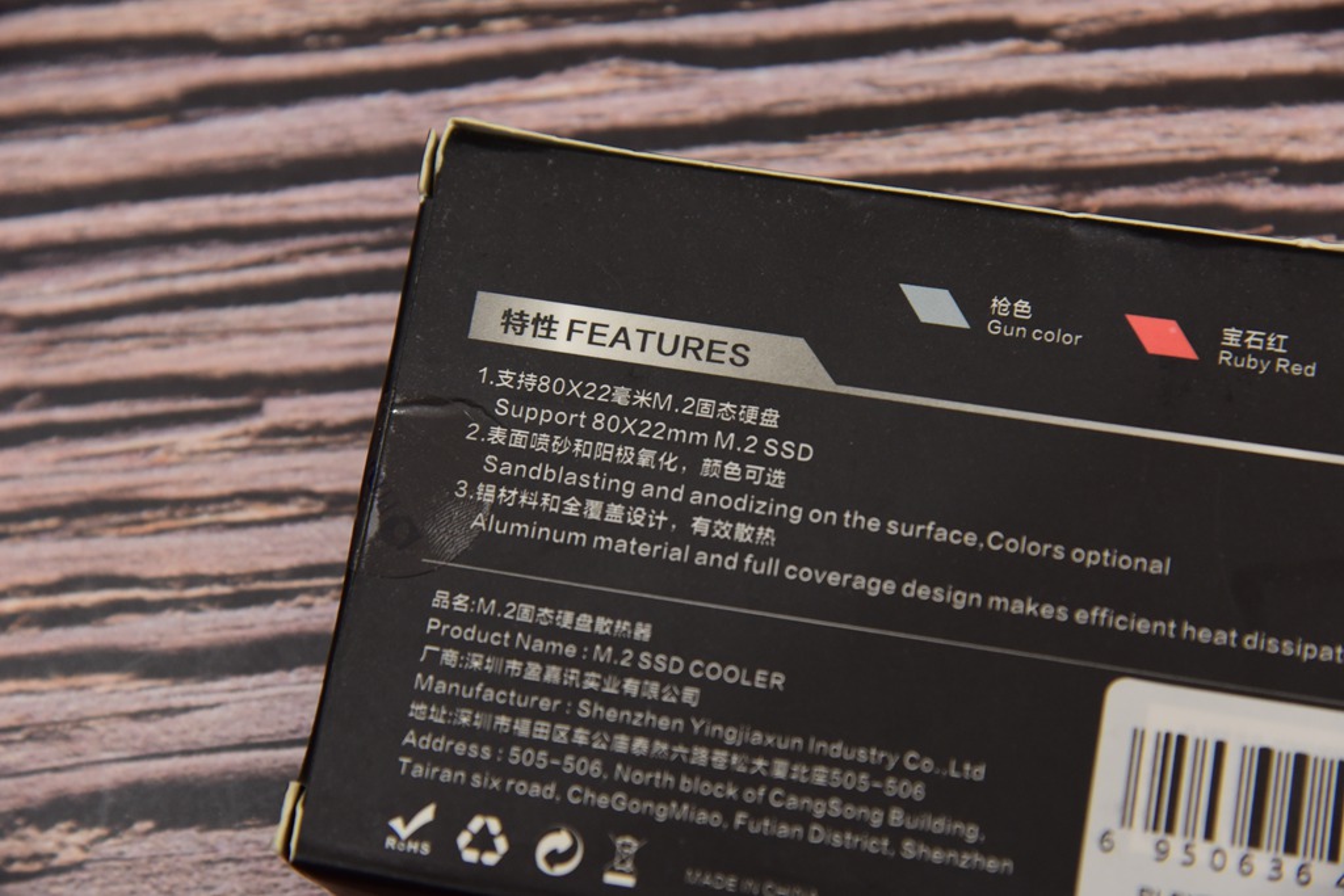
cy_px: 448
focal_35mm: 120
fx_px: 4480
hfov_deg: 17.1
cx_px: 672
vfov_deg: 11.4
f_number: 5.6
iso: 1600
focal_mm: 120
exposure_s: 1/60
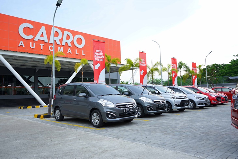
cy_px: 80
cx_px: 119
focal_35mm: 28
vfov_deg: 46.4
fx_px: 185
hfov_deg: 65.5
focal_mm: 28
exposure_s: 1/100
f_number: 4
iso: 100
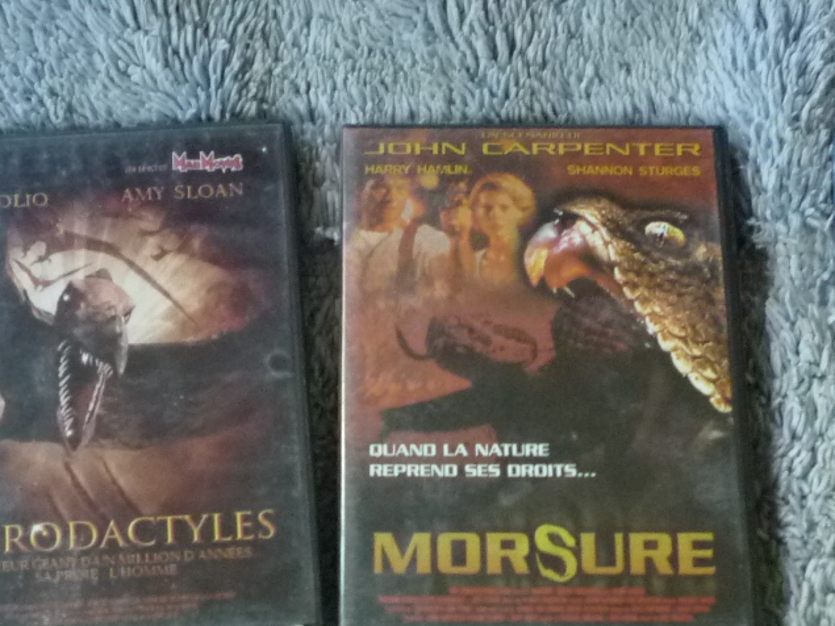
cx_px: 370
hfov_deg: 30.7
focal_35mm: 63
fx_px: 1519
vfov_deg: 21.6
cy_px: 746
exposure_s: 1/20
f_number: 2.8
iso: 400
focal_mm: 4.4
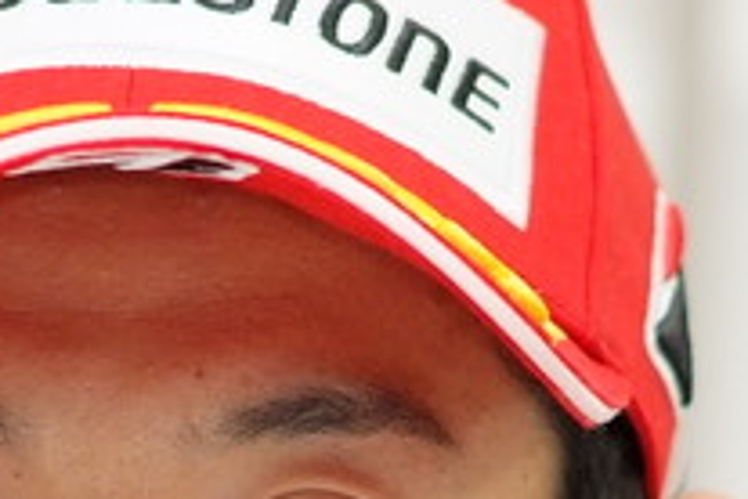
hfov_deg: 2.2
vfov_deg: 1.5
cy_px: 734
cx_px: 148
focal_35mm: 940
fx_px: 19530
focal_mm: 180
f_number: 2.8
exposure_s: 1/250
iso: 1600
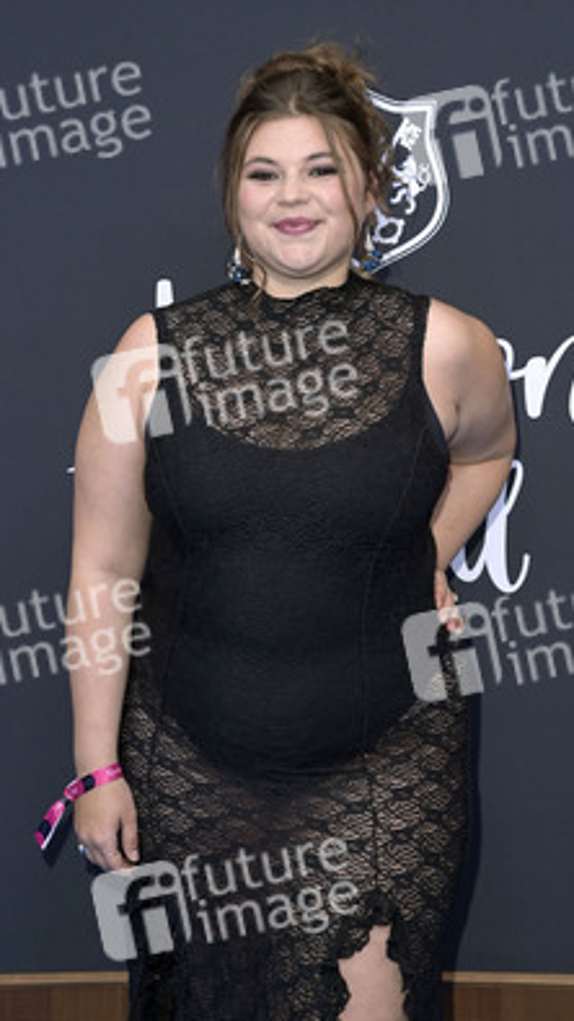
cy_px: 512
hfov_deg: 17.2
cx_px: 300
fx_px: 1895
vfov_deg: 30.2
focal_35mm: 70
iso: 500
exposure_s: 1/250
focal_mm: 66
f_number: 5.6
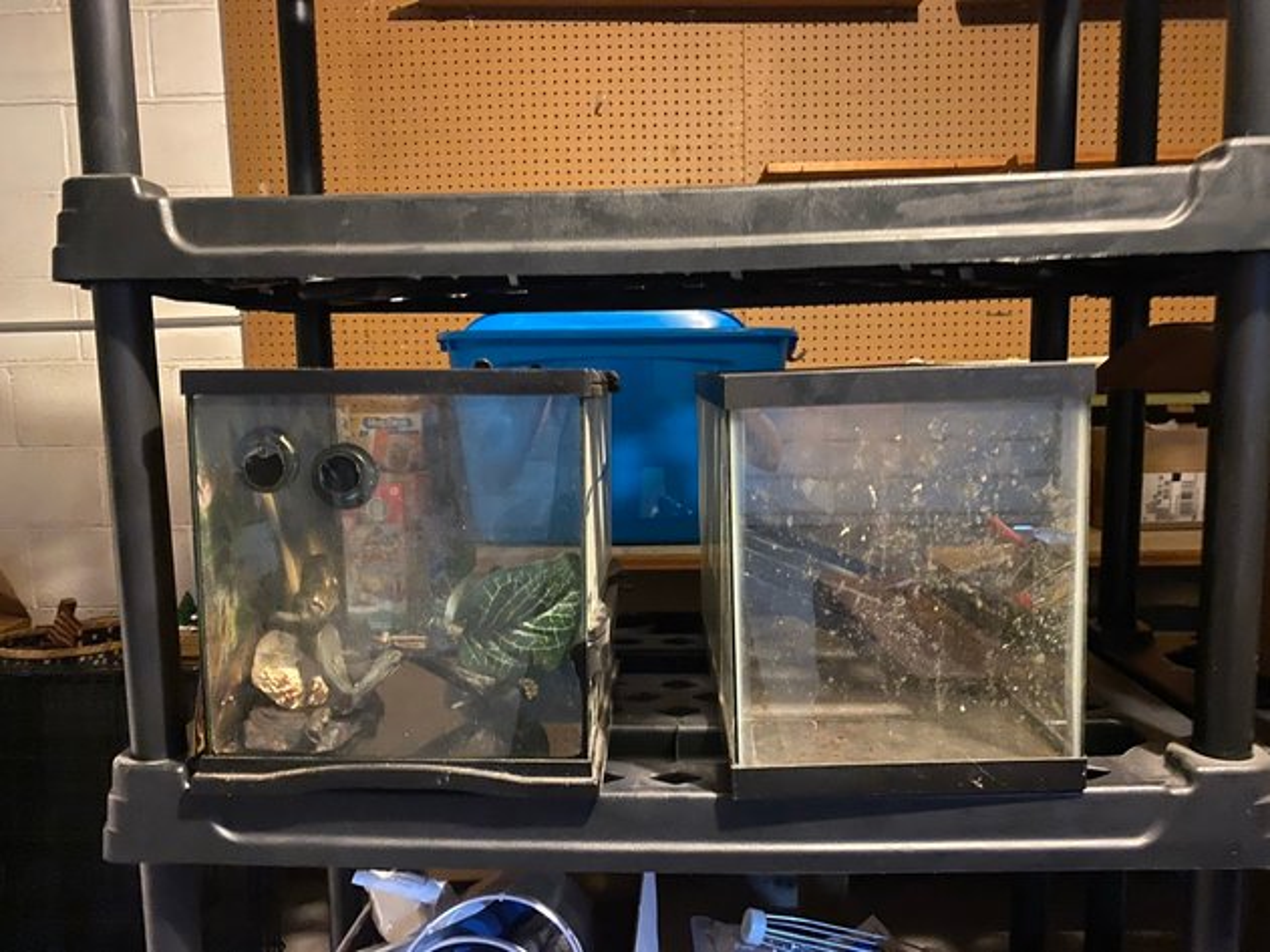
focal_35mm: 26
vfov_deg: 53.0
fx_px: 954
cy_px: 476
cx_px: 635
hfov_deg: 67.3
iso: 400
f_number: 1.8
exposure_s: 1/10
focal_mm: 4.25
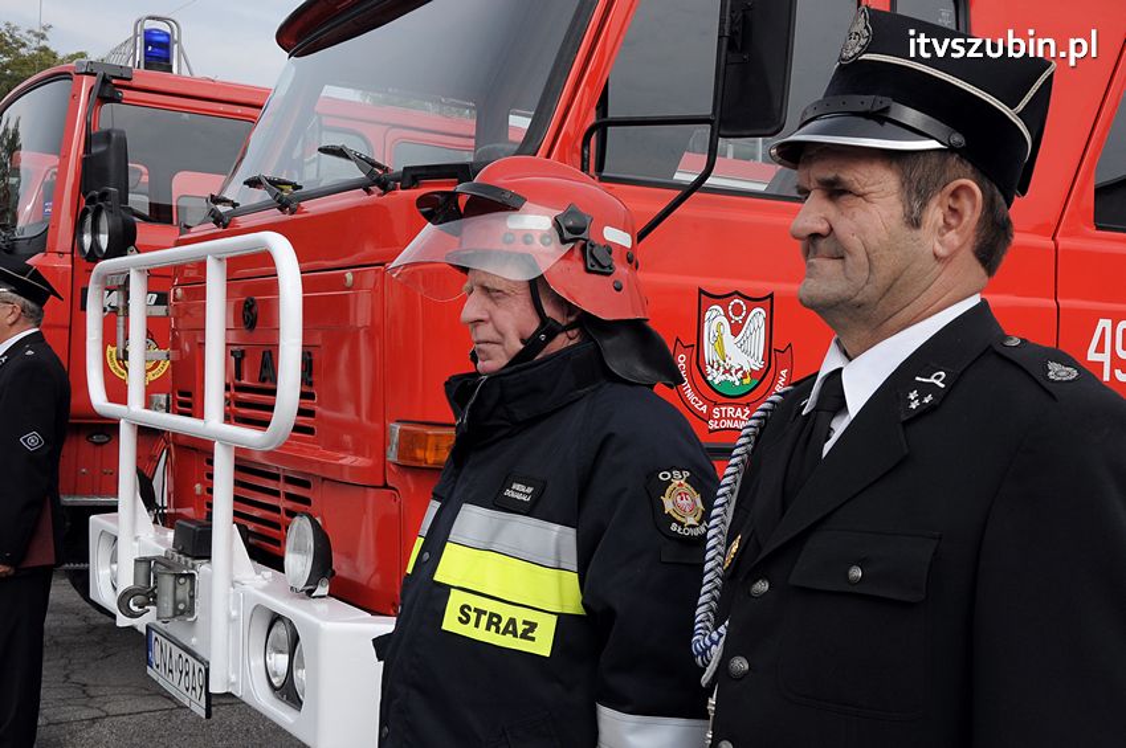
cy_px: 374
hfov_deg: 41.1
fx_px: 1500
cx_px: 563
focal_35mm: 48
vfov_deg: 28.0
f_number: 10
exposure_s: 1/400
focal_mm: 32
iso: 500
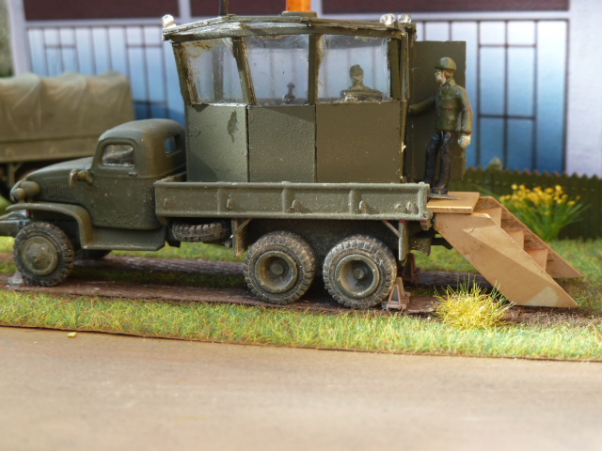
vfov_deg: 28.0
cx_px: 301
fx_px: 904
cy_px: 226
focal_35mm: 52
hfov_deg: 36.8
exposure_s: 1/80
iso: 80
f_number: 3.8
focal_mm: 8.5
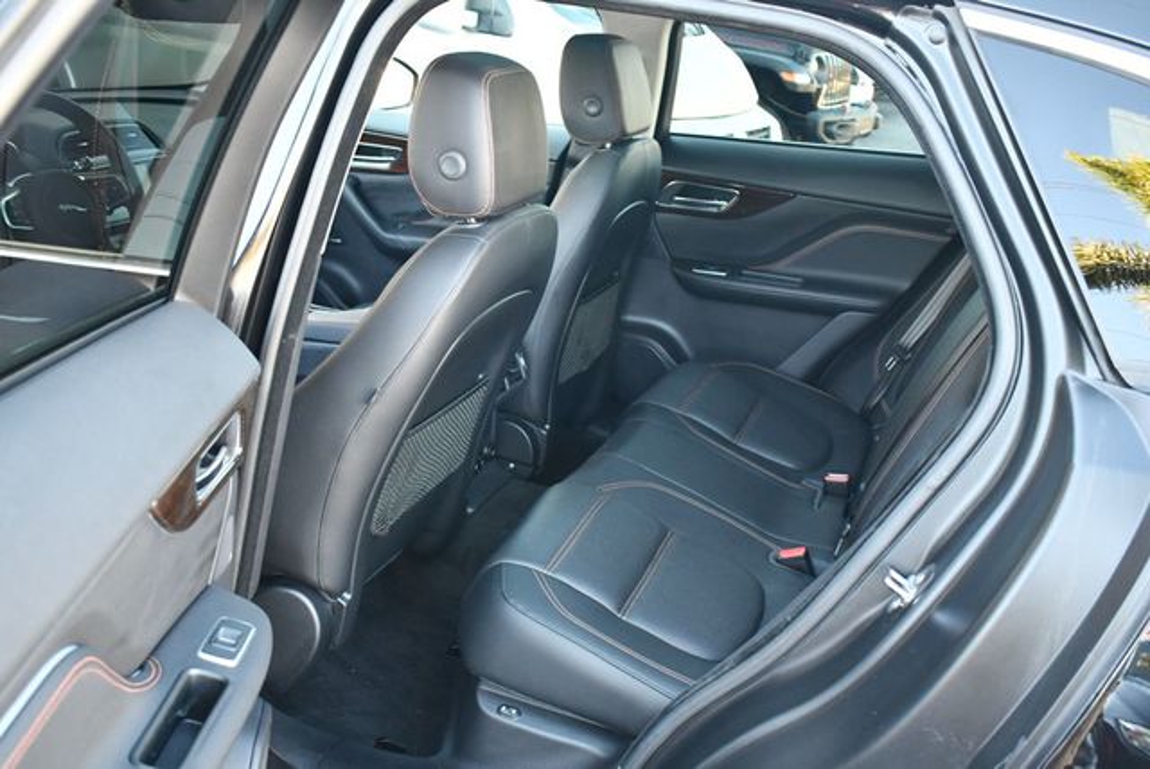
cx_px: 575
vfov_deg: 36.9
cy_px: 384
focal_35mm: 36
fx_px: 1151
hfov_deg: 53.1
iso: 1400
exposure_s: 1/125
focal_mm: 18
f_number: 3.5
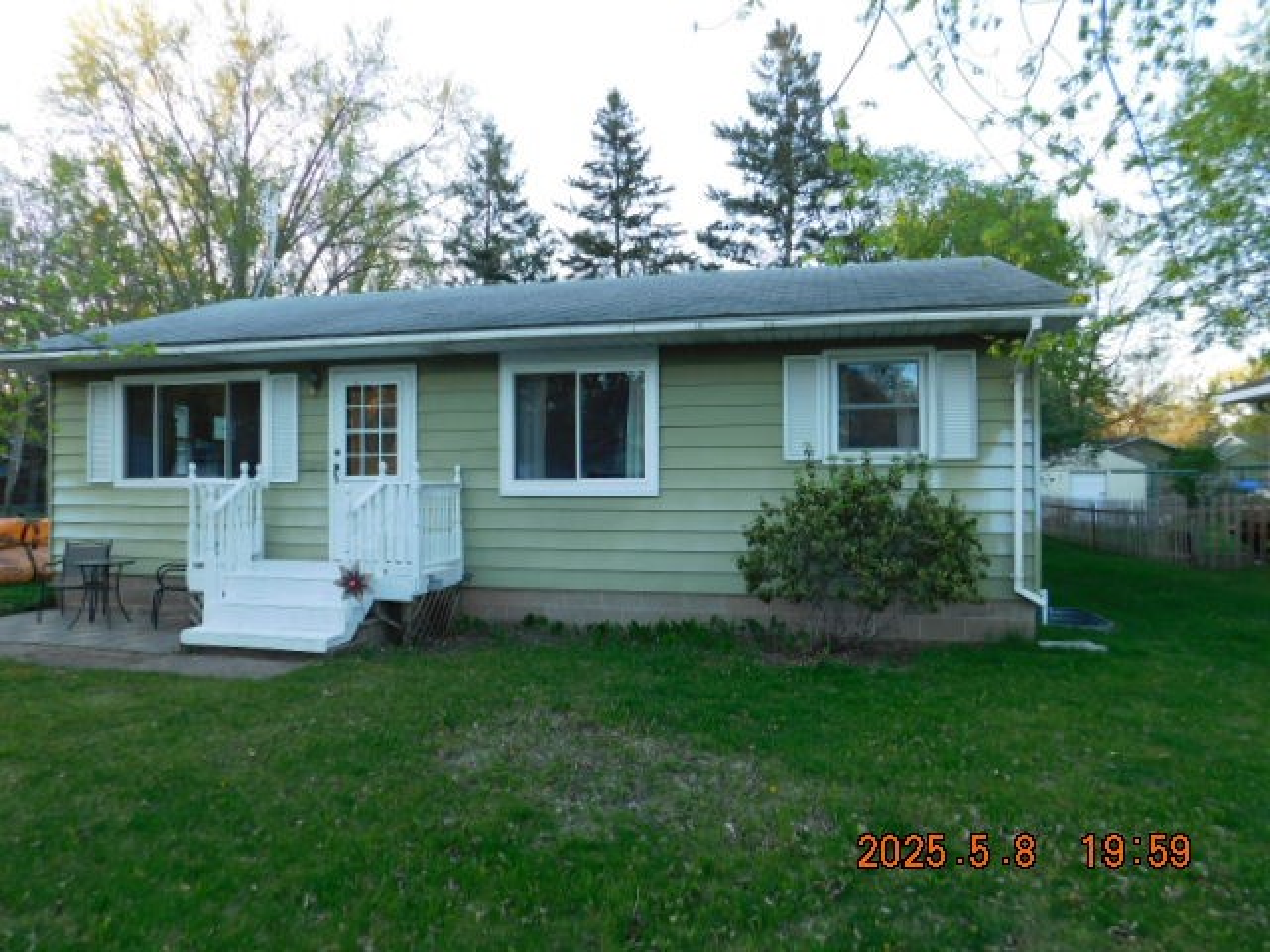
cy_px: 476
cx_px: 635
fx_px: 844
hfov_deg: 73.9
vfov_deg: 58.9
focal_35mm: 23
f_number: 3
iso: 125
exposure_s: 1/80
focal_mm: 4
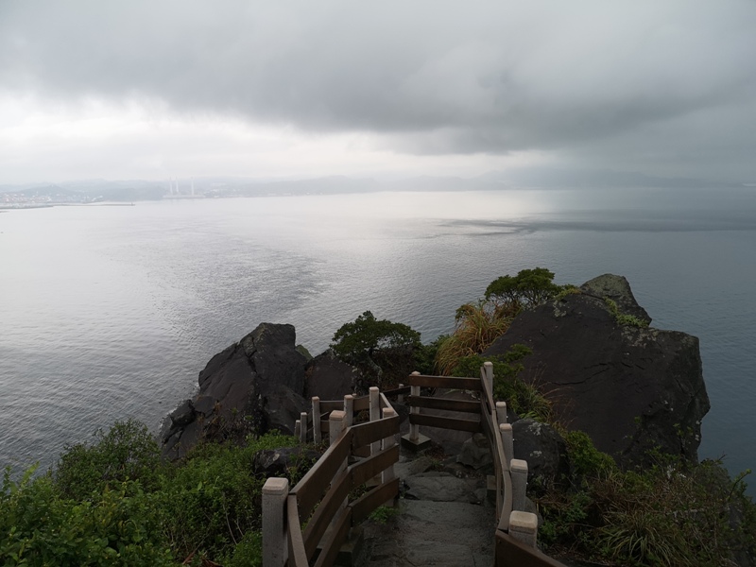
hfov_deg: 65.3
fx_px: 590
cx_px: 378
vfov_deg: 51.4
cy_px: 284
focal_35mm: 27
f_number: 1.8
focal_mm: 3.95
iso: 50
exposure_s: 1/668
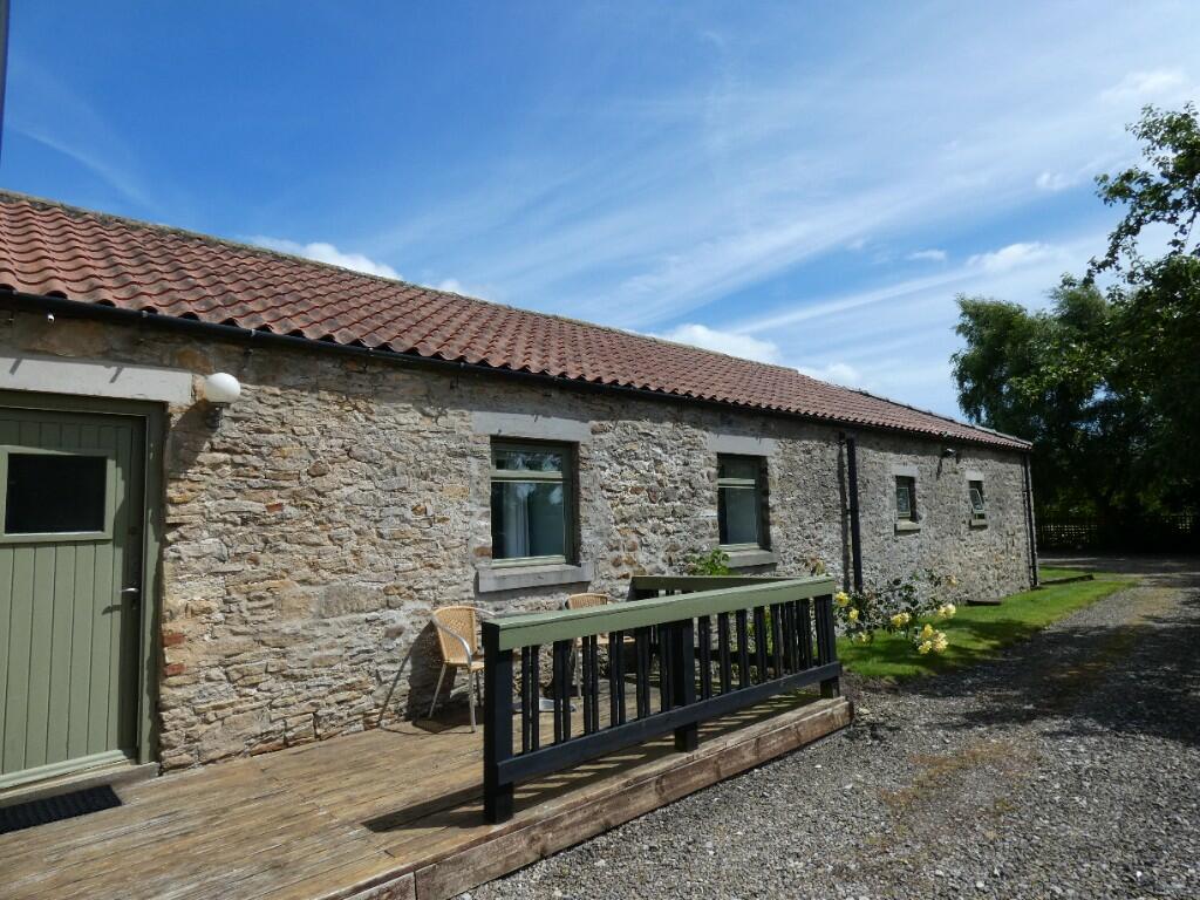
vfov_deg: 66.0
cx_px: 600
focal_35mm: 20
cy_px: 450
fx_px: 693
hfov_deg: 81.7
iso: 80
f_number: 4
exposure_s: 1/1000
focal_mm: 3.6
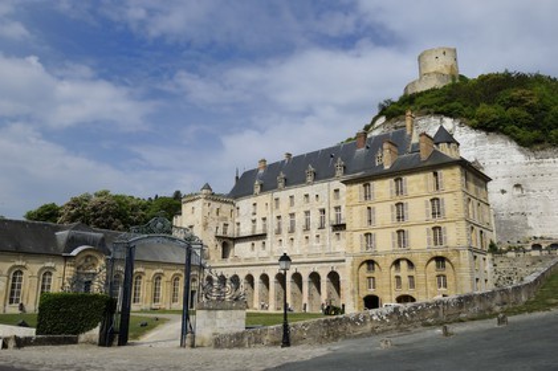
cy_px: 186
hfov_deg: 63.7
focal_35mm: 29
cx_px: 279
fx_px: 449
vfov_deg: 44.9
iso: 200
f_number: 16
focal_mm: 29
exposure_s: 1/200
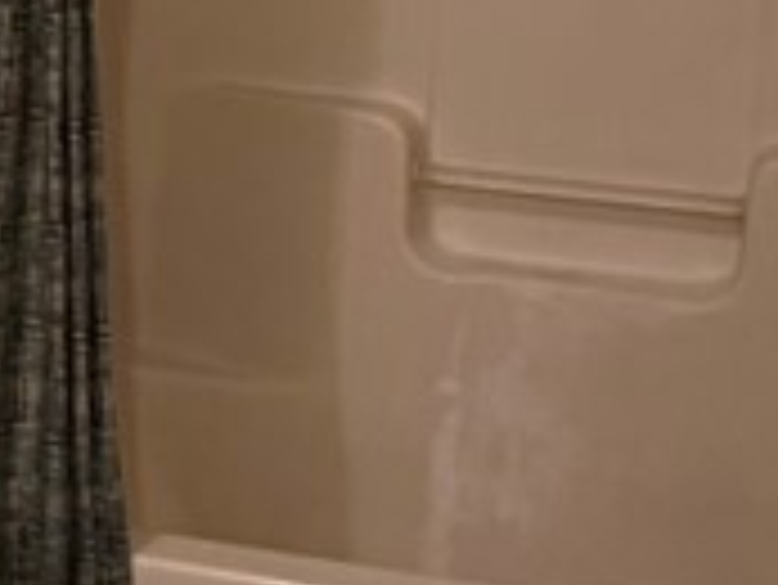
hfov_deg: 13.2
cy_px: -36
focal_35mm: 142
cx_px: -337
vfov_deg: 10.4
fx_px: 3194
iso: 500
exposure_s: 1/60
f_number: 1.78
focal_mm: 6.76
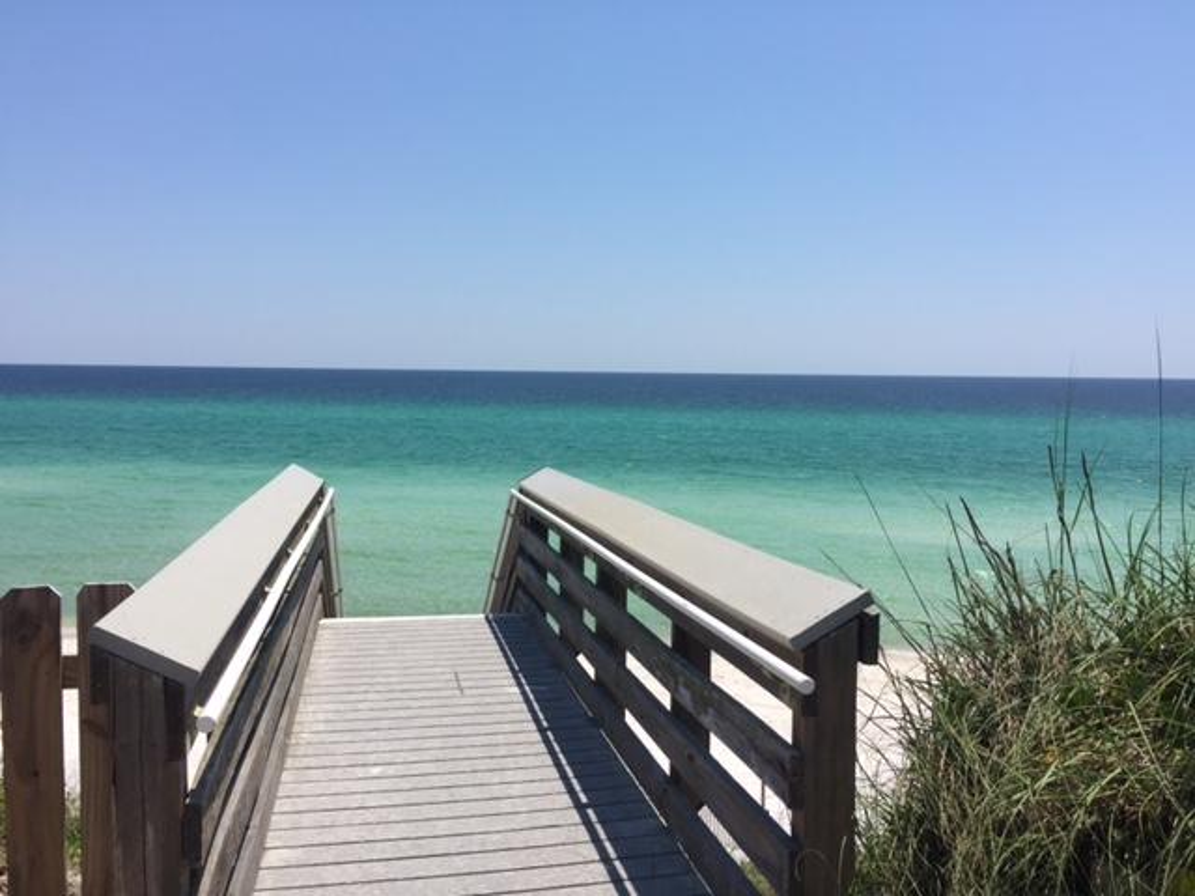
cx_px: 598
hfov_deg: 61.7
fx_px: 1001
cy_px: 448
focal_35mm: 29
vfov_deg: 48.2
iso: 32
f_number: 2.2
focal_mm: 4.15
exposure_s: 1/3300
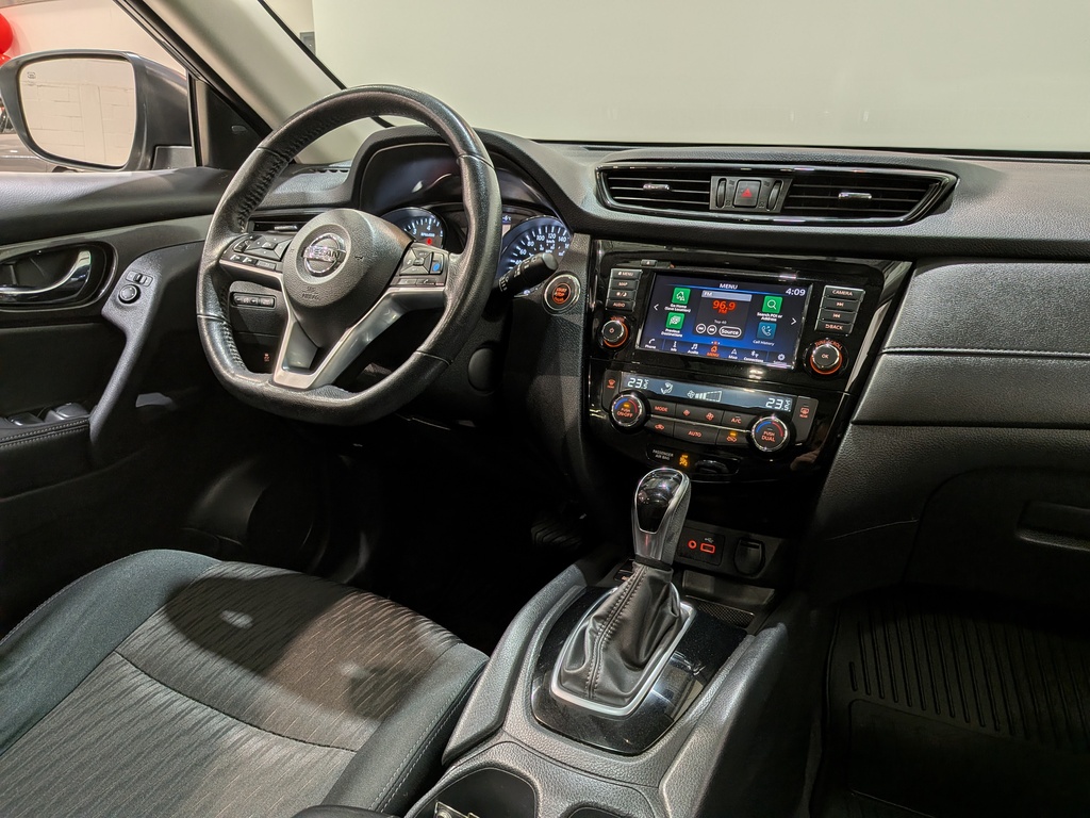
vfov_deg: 56.8
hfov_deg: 71.6
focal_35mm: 24
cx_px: 545
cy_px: 409
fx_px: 756
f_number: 1.7
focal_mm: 4.53
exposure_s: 1/136
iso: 28
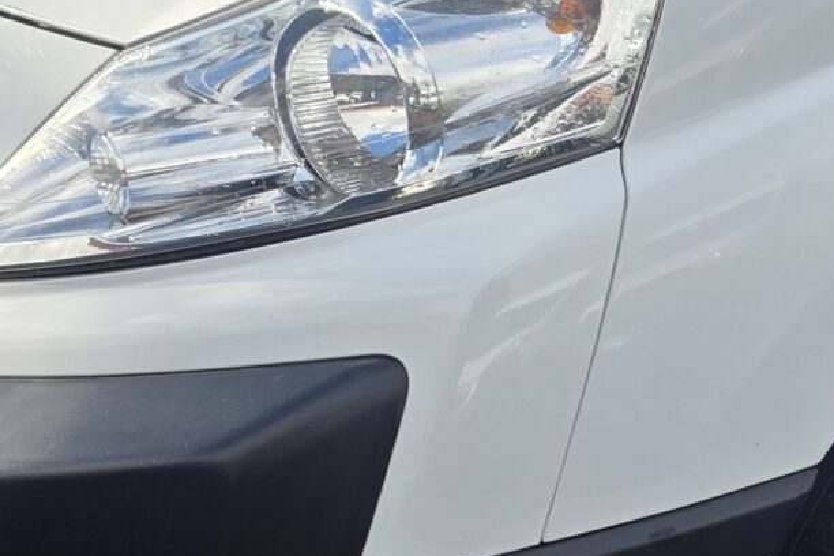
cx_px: 1112
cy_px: 192
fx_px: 2316
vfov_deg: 13.7
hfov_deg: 18.8
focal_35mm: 100
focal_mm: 6.25
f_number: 1.7
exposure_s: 1/2145
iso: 80
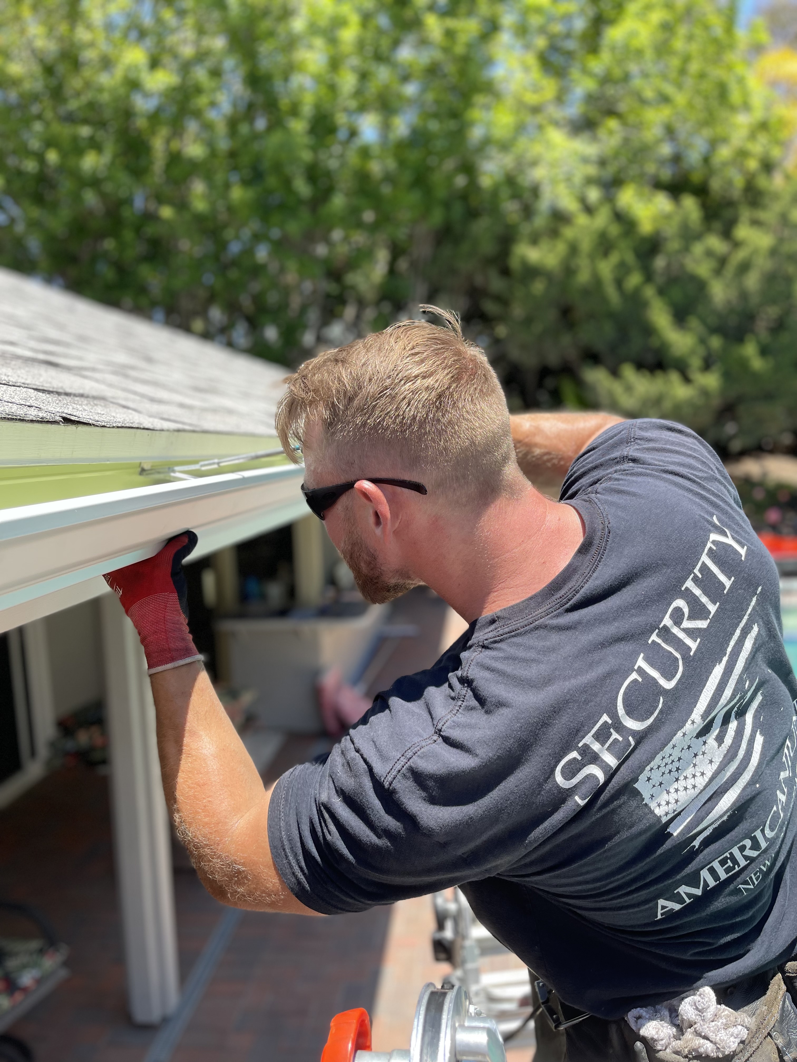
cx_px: 398
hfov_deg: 53.1
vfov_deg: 67.3
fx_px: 798
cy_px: 531
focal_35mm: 26
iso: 50
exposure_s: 1/1323
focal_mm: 5.1
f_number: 1.6
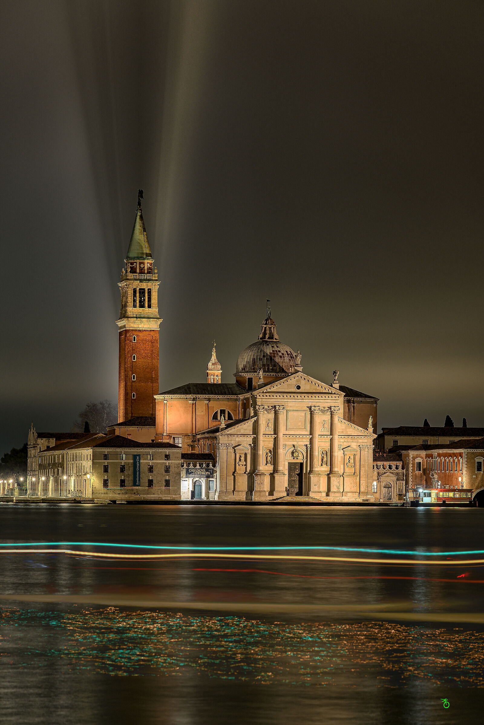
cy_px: 362
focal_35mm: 120
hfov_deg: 11.4
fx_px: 2420
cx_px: 242
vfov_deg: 17.1
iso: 100
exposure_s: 1.3
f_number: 5
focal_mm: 120
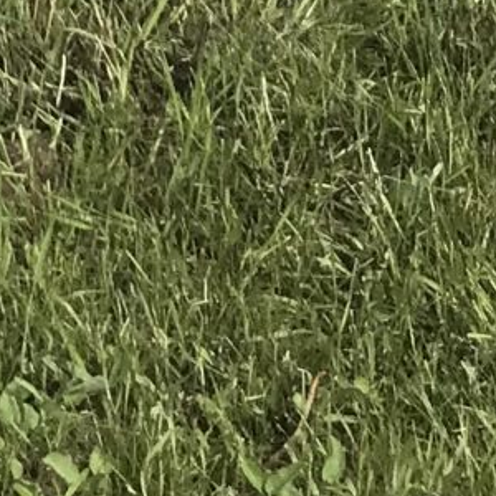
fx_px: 3421
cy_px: -866
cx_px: -536
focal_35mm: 211
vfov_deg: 7.5
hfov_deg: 7.9
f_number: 1.8
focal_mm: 3.99
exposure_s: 1/3300
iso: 20
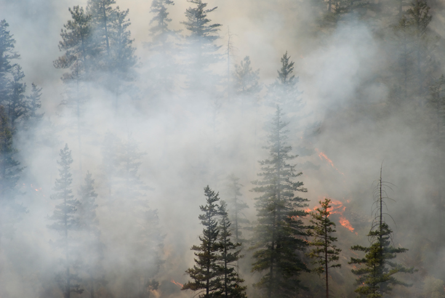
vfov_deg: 2.7
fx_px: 6312
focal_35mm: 510
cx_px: 222
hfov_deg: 4.0
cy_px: 149
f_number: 5.6
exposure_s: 1/750
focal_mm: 340
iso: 200
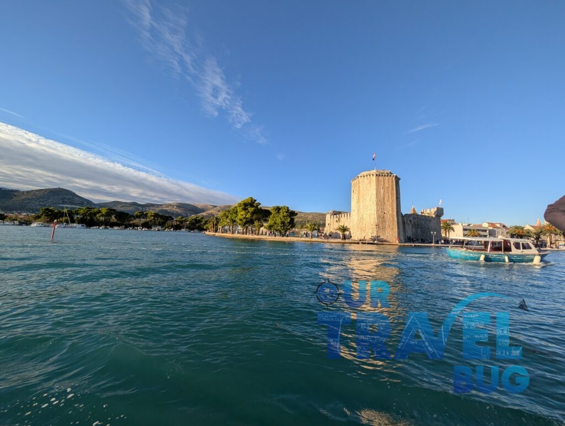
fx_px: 196
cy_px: 213
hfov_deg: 110.5
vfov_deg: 94.6
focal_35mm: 12
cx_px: 282
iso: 66
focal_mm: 2.02
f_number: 1.7
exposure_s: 1/3448
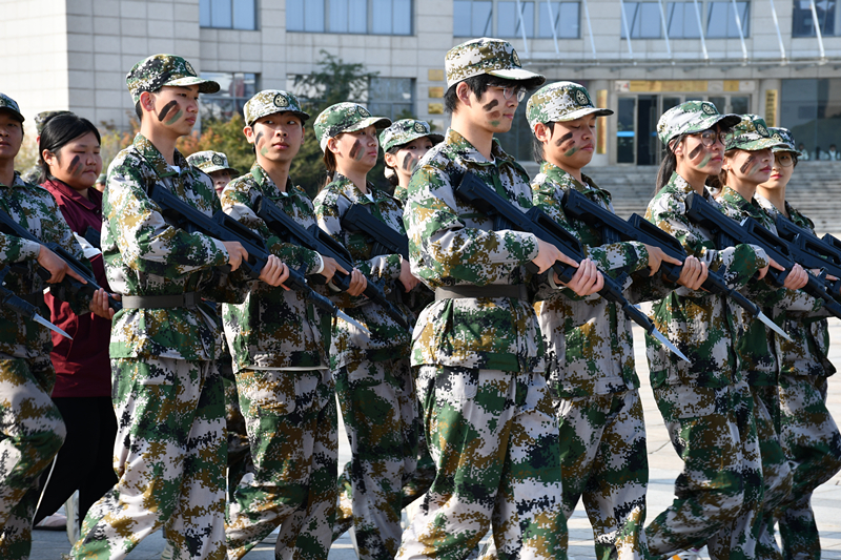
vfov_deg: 13.0
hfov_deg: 19.5
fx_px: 2452
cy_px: 280
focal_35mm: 105
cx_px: 420
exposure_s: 1/250
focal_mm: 70
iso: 200
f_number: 8
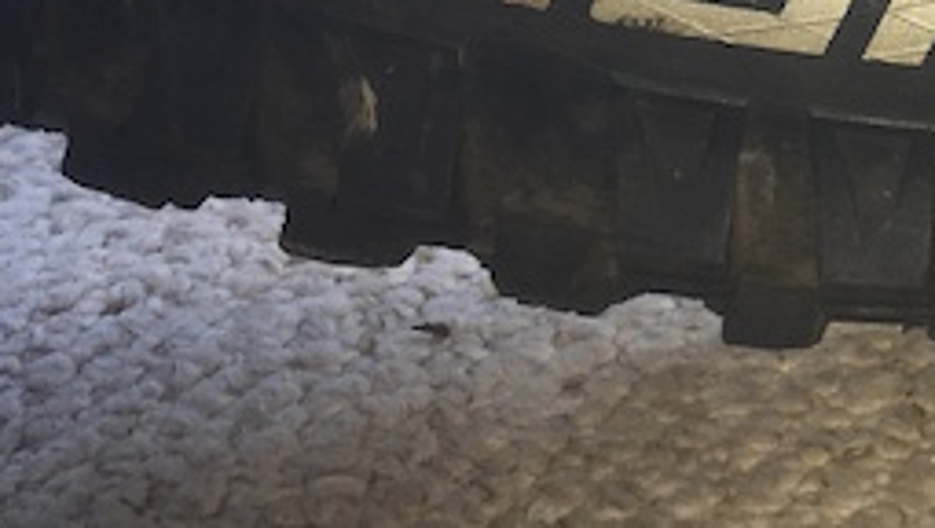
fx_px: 2457
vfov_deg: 12.1
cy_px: -66
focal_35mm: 99
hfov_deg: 19.5
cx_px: 1276
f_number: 2.2
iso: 25
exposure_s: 1/44
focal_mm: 4.15
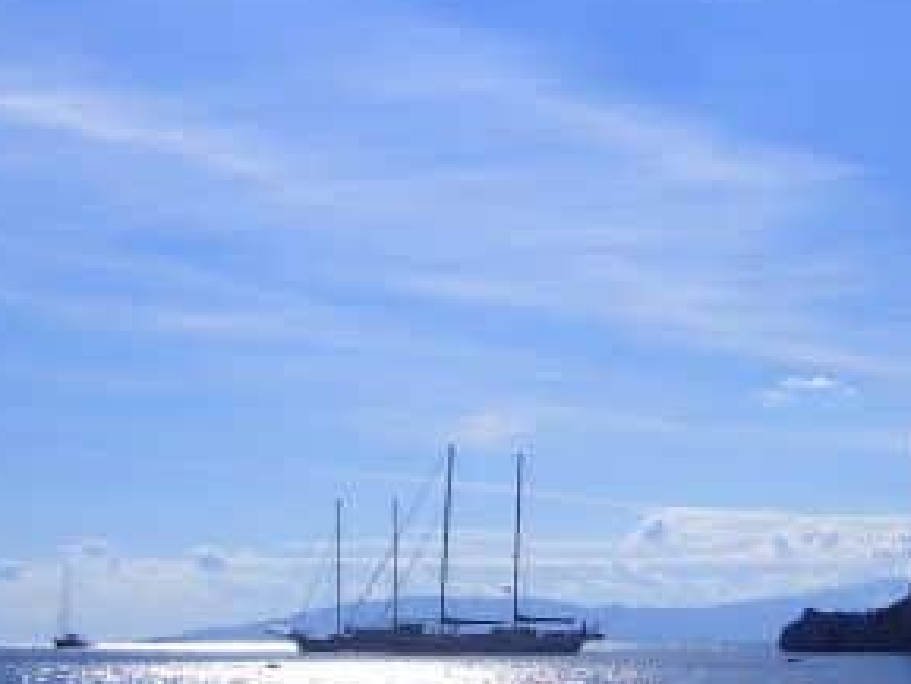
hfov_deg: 23.8
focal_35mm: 81
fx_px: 2133
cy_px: 637
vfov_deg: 17.9
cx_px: 725
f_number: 4.8
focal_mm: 8
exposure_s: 1/1600
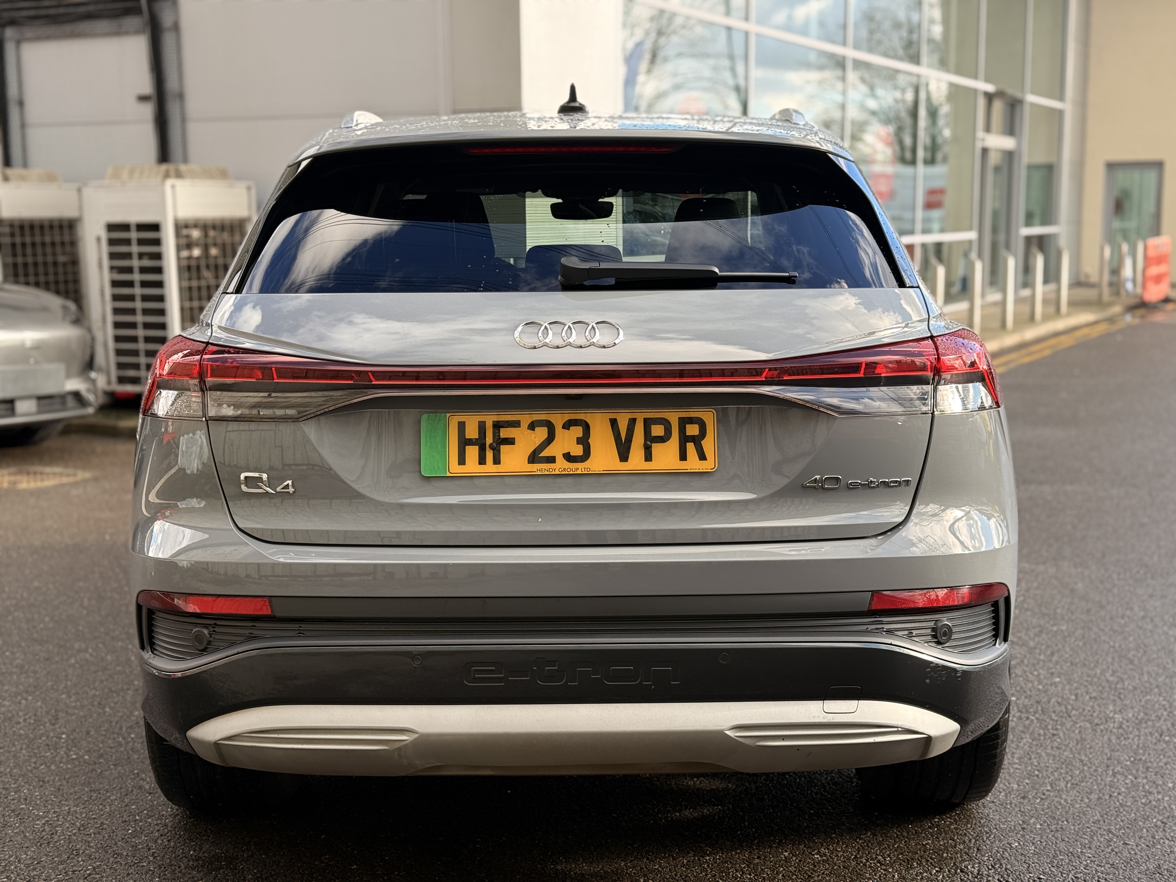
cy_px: 441
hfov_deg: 39.7
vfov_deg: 30.3
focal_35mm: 48
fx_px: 1631
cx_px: 588
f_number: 1.78
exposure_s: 1/601
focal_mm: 6.76
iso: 64
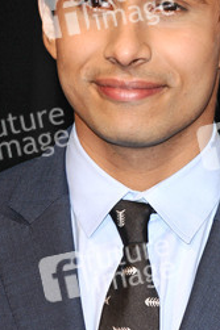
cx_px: 146
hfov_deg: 3.7
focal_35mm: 371
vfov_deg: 5.6
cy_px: 74
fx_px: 3403
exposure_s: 1/200
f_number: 4.5
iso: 320
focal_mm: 155
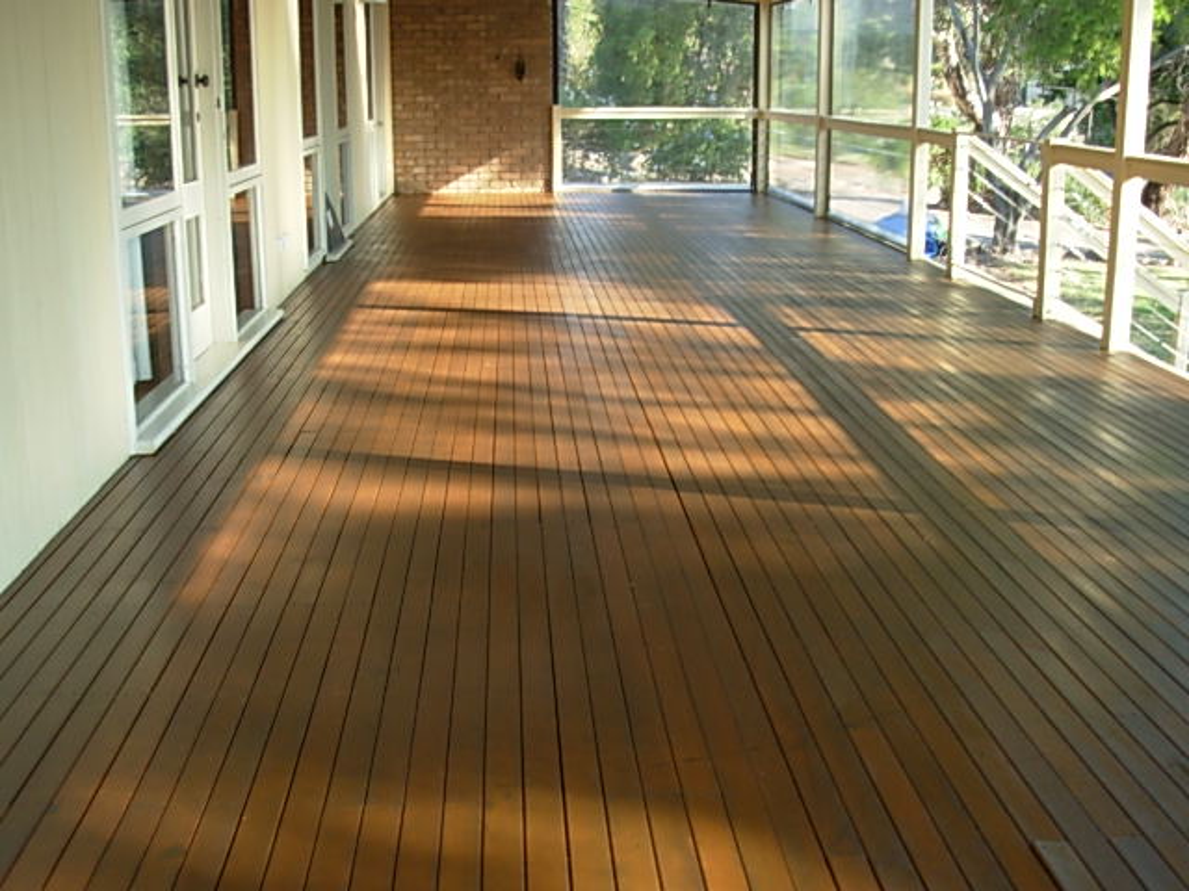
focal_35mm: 38
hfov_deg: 49.0
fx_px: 1305
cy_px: 446
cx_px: 594
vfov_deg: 37.7
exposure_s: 1/117
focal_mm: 6.3
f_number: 2.9
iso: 50
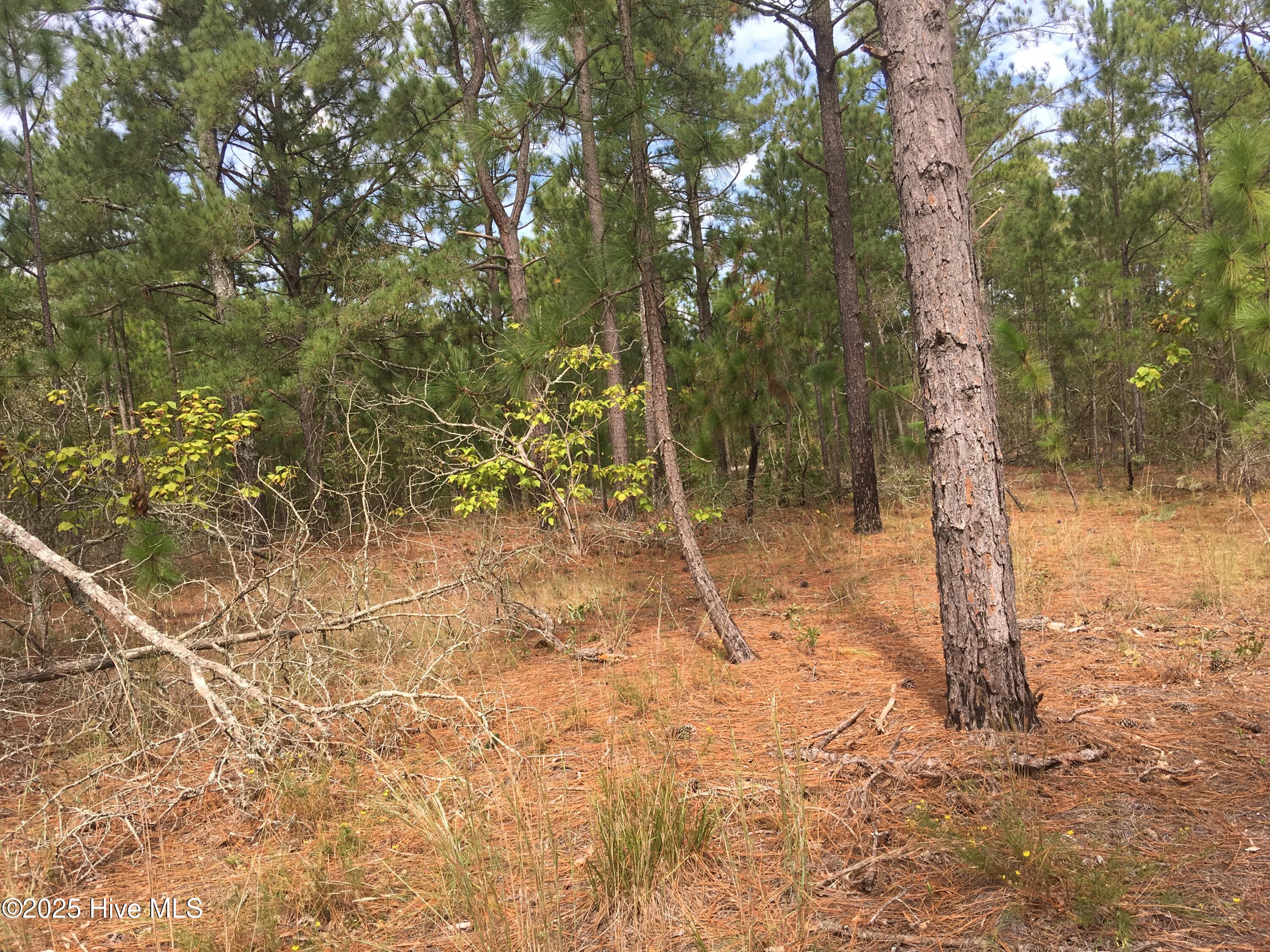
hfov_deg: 61.7
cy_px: 476
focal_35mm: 29
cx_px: 635
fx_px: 1064
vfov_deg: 48.2
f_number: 2.2
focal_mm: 4.15
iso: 25
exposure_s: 1/499
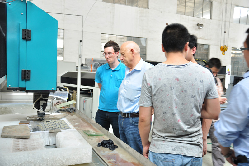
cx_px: 124
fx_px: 249
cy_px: 83
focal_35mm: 36
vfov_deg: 36.8
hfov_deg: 53.2
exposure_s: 1/20
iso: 200
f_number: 3.8
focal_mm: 24
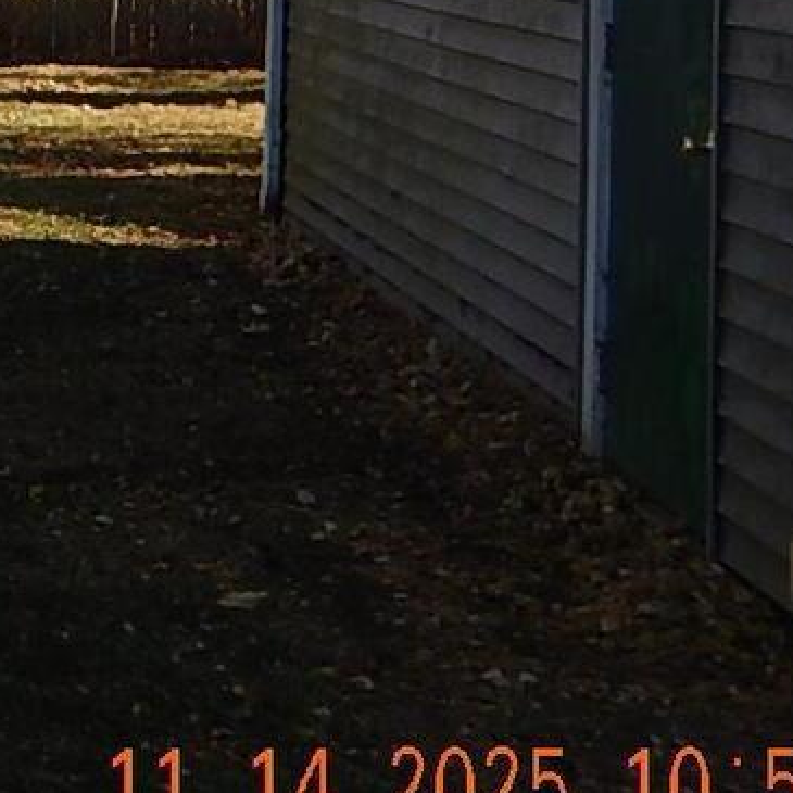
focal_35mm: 101
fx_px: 2618
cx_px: -495
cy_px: -143
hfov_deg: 15.5
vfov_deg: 16.5
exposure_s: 1/1000
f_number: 2.8
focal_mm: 5.1
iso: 125
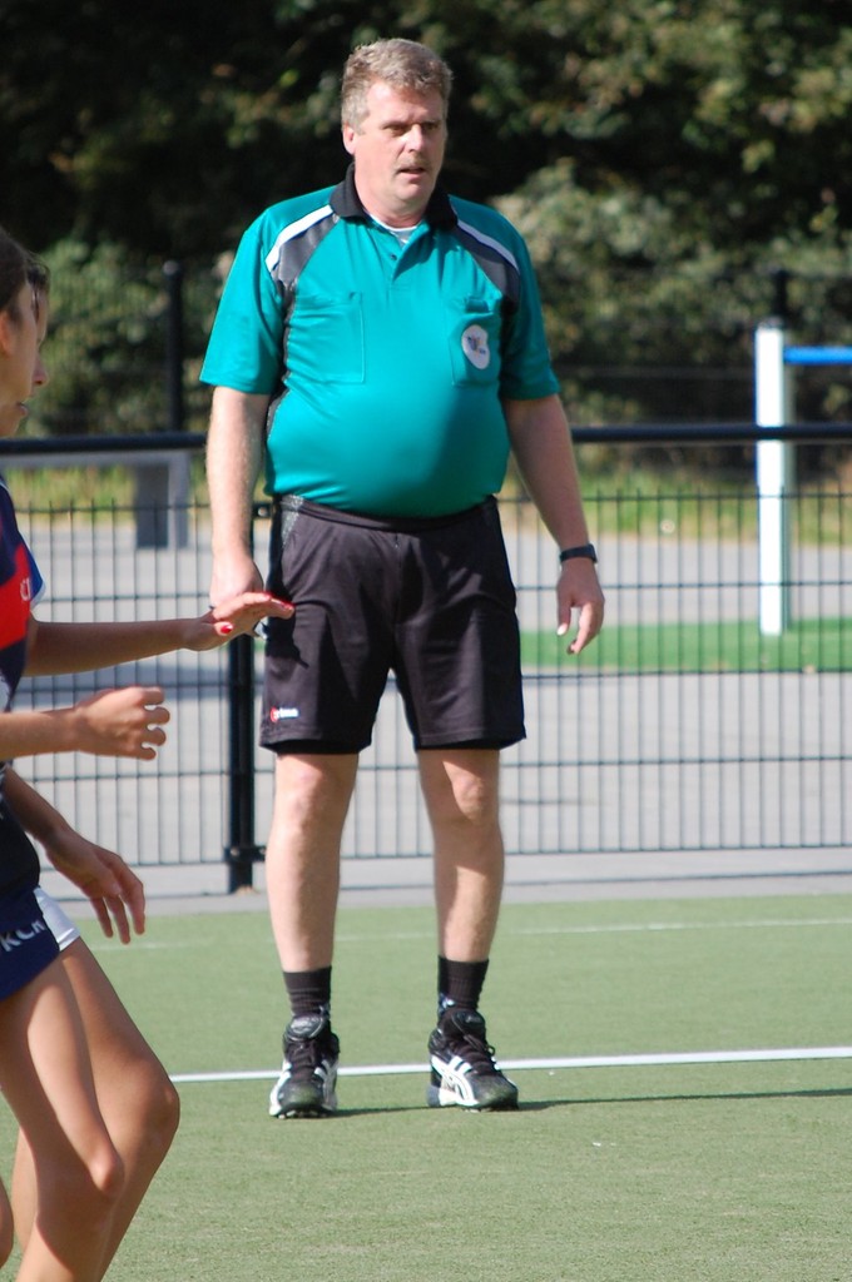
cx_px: 426
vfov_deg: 6.9
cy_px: 641
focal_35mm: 300
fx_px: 10678
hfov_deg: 4.6
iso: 400
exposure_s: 1/800
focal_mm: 200
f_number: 5.6
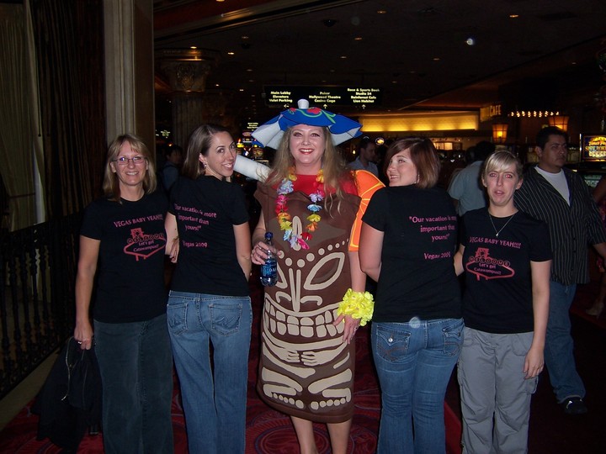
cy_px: 227
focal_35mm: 33
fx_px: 578
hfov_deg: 55.4
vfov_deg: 42.9
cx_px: 303
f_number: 2.8
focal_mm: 5.5
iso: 80
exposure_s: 1/60
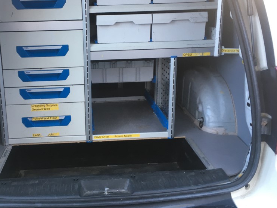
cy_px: 83
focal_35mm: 40
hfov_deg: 46.3
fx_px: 320
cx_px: 99
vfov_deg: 35.8
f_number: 2.2
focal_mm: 4.15
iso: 25
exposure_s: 1/40
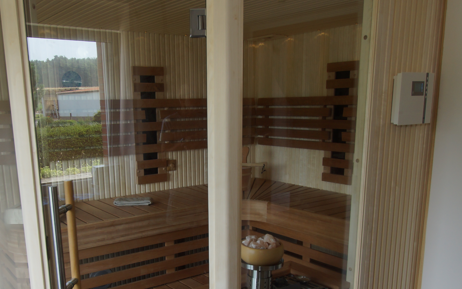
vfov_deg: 36.8
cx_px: 225
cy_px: 198
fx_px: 428
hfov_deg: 56.7
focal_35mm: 34
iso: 100
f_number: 4
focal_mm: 11
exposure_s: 1/60
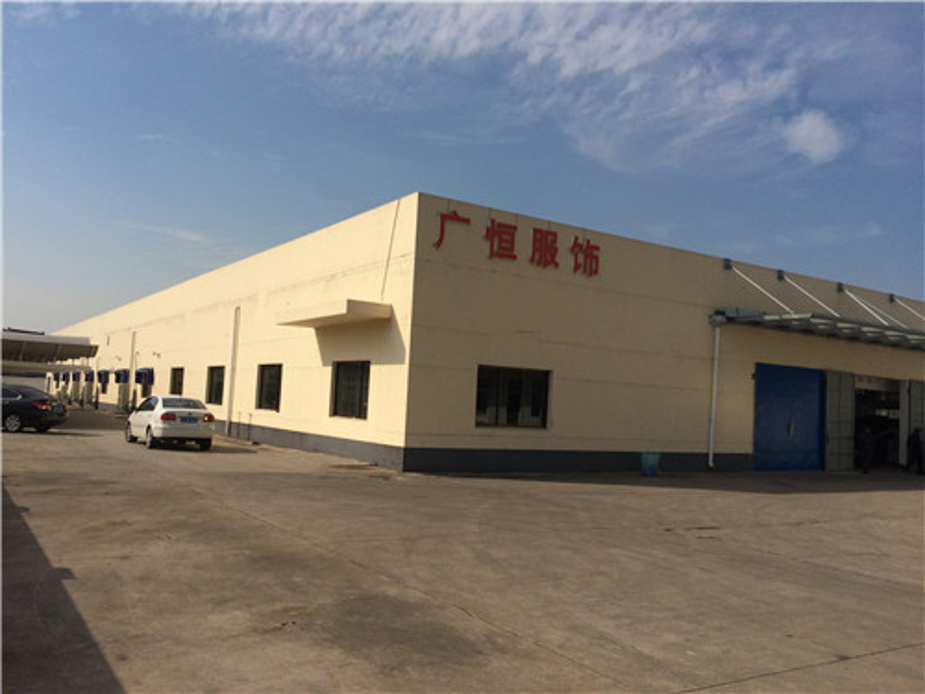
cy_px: 347
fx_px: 775
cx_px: 462
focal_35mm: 29
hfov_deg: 61.7
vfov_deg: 48.2
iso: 40
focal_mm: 4.15
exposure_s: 1/5882
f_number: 2.2
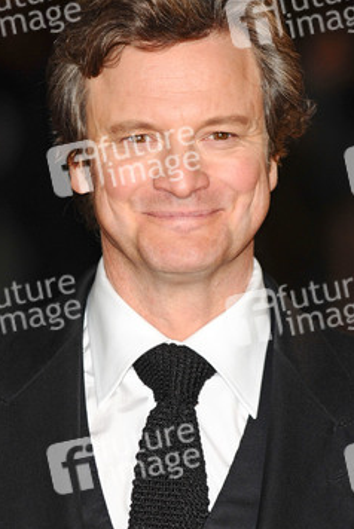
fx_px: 4586
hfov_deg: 4.4
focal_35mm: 312
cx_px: 167
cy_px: 236
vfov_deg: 6.6
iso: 320
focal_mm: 185
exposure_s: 1/200
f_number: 4.5
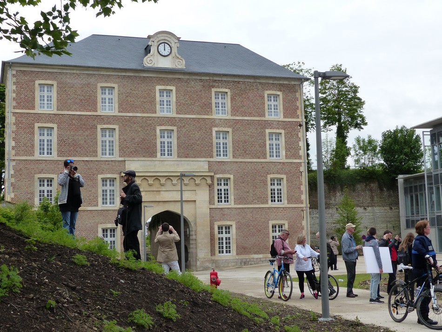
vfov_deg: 28.0
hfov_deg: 36.8
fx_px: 664
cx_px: 221
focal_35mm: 52
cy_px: 166
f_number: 4
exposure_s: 1/640
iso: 160
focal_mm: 9.4
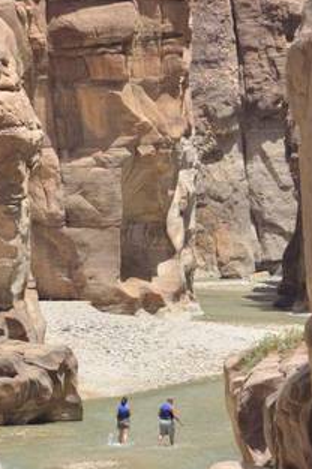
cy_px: 250
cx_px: 193
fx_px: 8729
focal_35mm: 670
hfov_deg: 2.0
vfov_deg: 3.1
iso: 125
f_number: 6.3
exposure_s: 1/400
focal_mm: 200
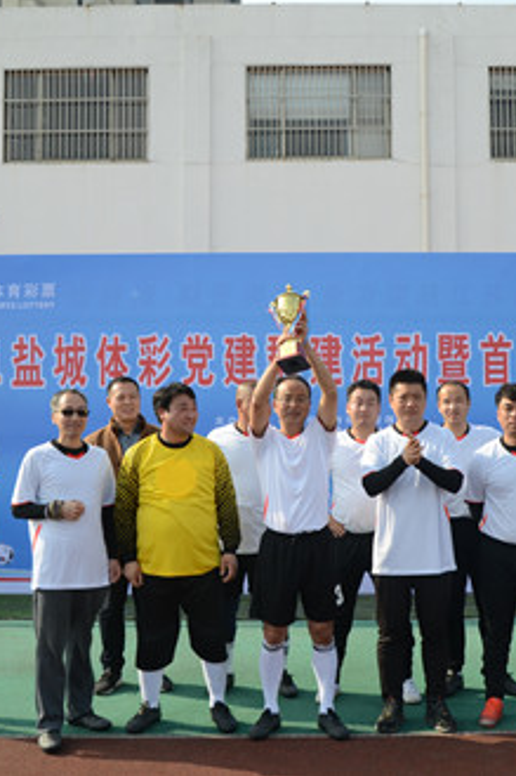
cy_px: 388
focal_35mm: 41
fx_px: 882
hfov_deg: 32.4
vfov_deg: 47.4
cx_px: 330
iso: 400
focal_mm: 18
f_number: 7.1
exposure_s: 1/800
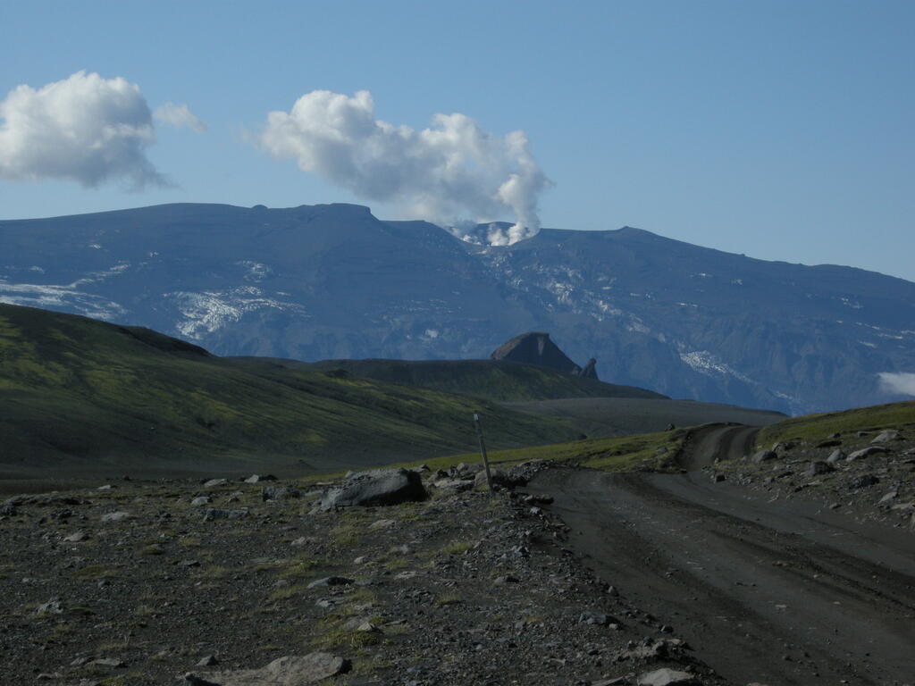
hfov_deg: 17.1
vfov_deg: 12.9
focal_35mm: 115
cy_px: 343
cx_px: 458
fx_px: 3040
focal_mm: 24.5
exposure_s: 1/448
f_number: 7.9
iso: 100
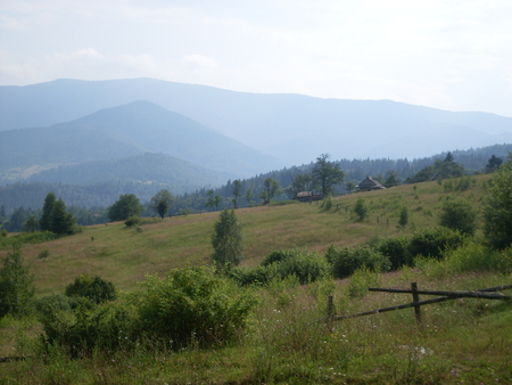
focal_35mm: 71
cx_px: 256
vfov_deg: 20.7
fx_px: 1051
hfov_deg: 27.4
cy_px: 192
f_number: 3.7
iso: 80
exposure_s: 1/1000
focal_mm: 11.7
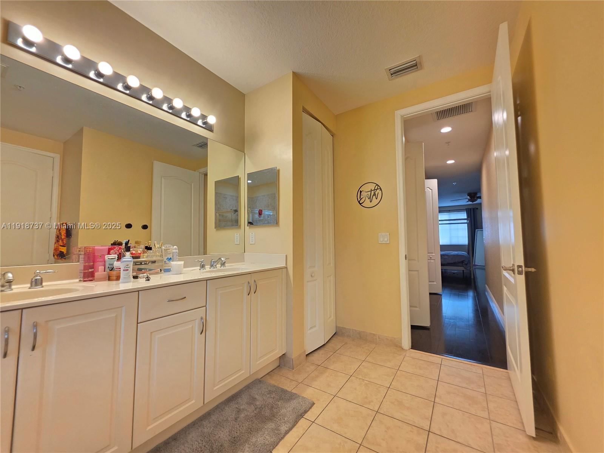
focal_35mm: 13
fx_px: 227
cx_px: 302
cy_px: 226
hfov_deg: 106.2
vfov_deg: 89.9
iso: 250
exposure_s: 1/60
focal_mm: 2.2
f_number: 1.9
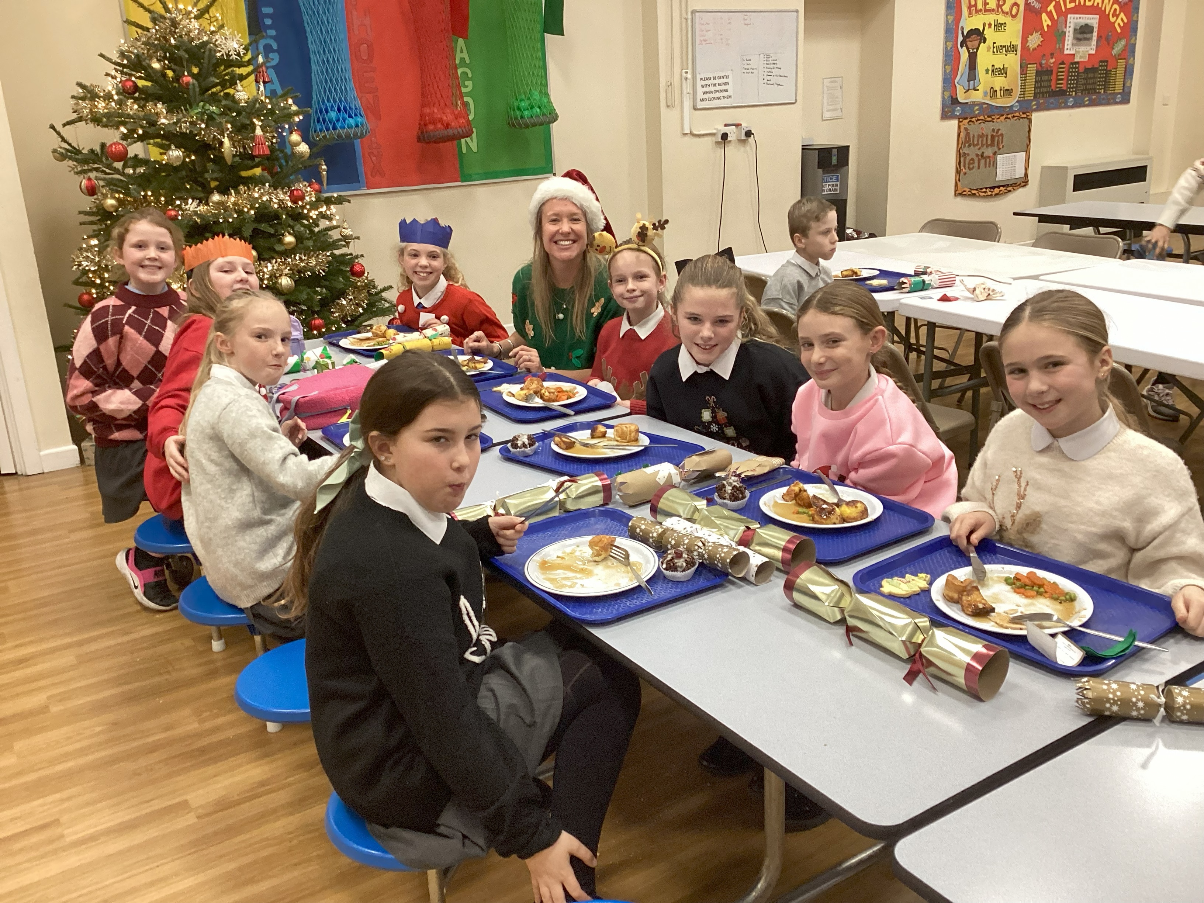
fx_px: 1078
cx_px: 602
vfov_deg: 45.4
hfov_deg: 58.4
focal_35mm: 31
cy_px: 452
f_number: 2.4
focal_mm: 3.3
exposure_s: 1/50
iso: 200
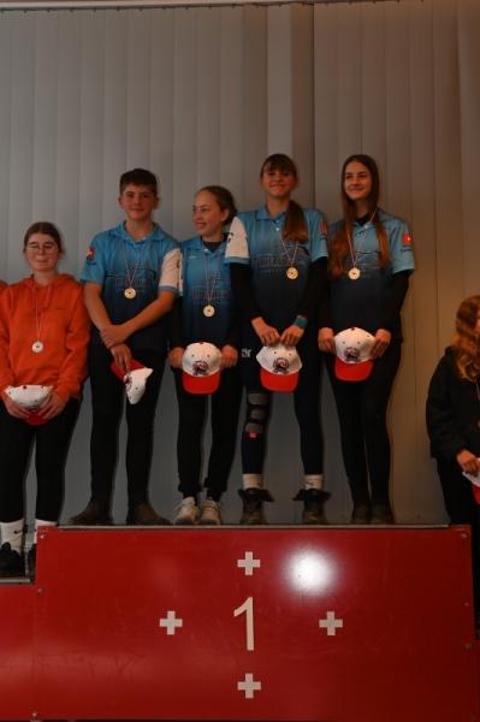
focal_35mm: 60
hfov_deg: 22.6
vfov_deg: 33.4
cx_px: 240
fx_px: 1202
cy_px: 361
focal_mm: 60
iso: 800
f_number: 7.1
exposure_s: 1/60
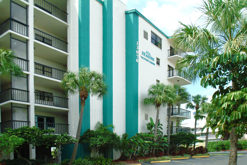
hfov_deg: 64.5
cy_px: 82
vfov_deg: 45.8
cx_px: 124
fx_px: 196
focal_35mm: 28
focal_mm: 19
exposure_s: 1/1000
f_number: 5.6
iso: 400
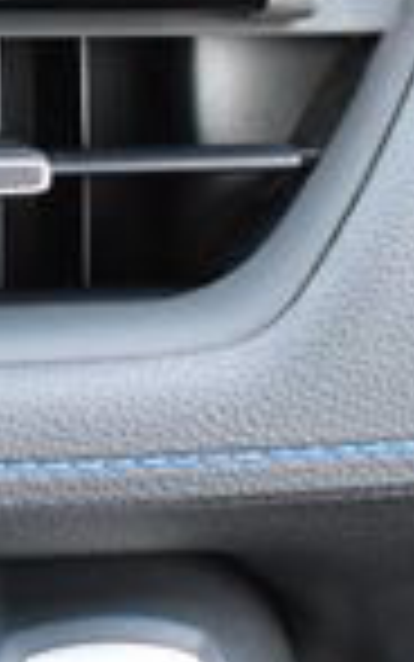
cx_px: -522
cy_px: -122
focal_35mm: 166
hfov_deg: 7.5
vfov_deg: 12.3
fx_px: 2998
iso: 3200
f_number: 4
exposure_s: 1/40
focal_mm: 25
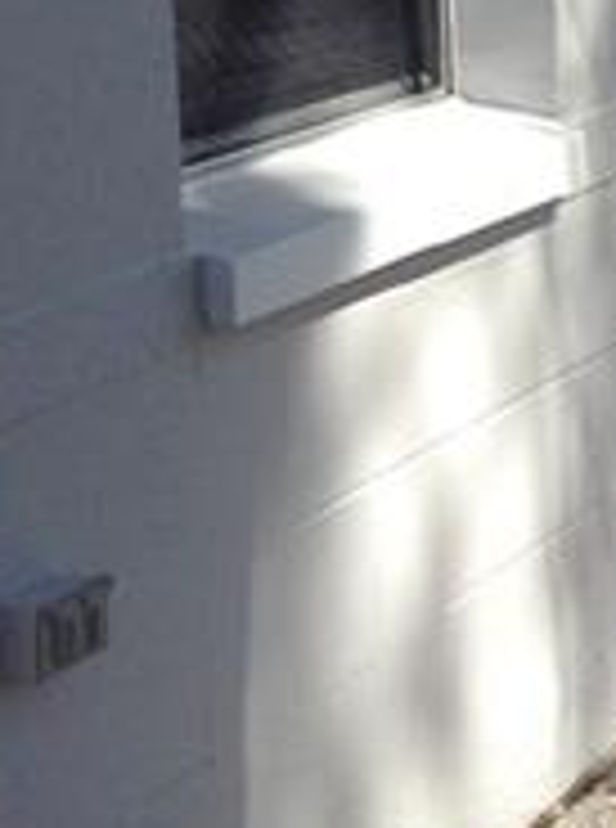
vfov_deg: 14.0
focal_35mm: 138
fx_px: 3290
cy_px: -122
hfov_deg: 10.6
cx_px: 677
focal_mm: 3.3
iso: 25
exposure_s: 1/920
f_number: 2.4
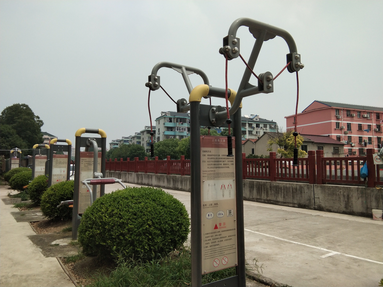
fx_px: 343
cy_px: 144
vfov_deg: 45.4
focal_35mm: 31
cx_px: 192
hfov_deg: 58.4
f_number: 2.2
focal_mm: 3.69
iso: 50
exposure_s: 1/1722
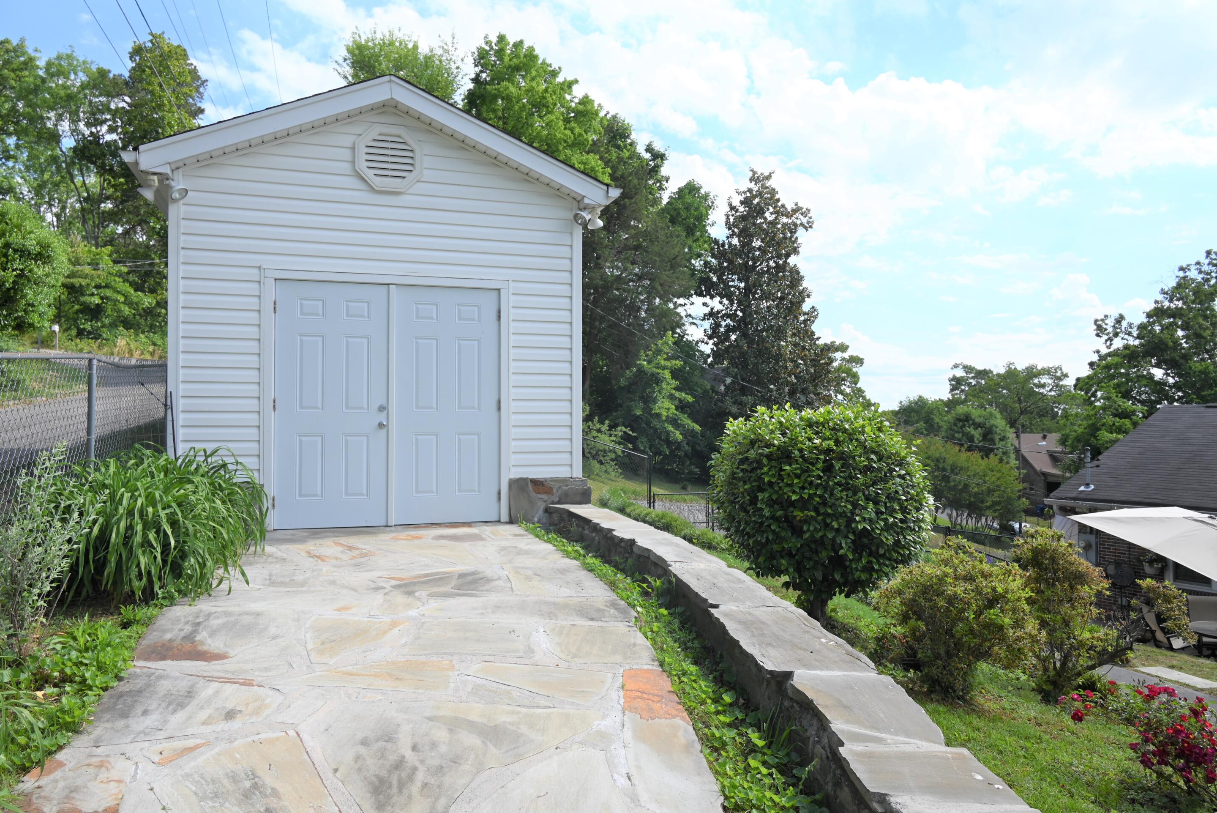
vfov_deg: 51.3
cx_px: 595
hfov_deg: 71.5
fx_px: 845
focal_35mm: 25
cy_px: 402
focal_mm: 24
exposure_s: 1/320
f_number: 6.3
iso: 100
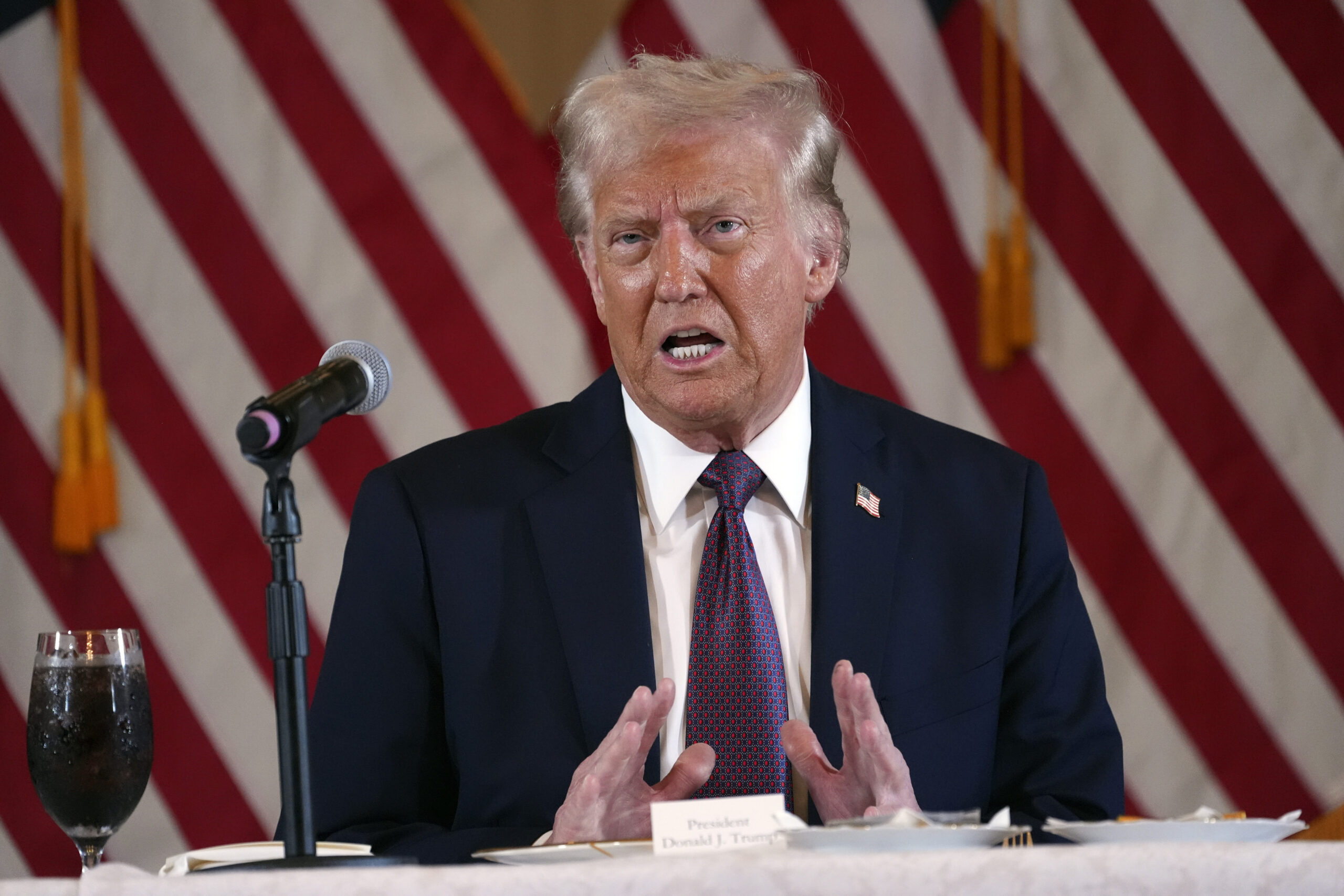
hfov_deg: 6.5
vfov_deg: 4.3
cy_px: 448
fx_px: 11872
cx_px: 672
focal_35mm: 318
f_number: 5.6
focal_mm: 318
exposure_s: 1/125
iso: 5000
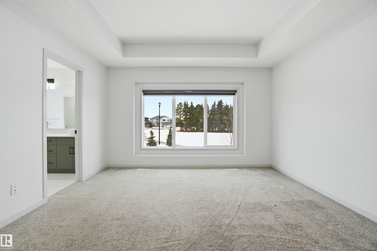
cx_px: 188
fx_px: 157
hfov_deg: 100.4
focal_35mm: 15
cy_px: 126
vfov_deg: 77.3
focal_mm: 10
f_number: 8
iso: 400
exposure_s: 1/640
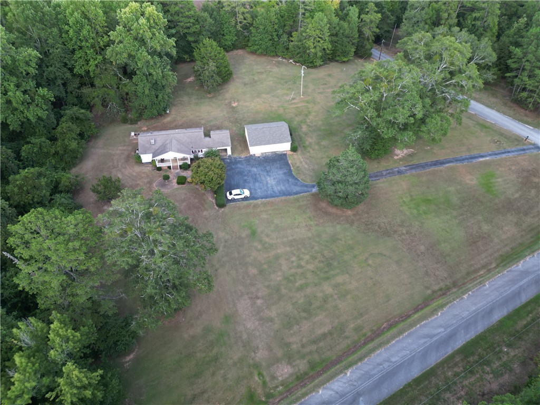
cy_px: 202
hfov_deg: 71.6
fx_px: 374
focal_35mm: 24
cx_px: 270
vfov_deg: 56.8
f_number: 1.7
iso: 100
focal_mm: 6.72
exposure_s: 1/20
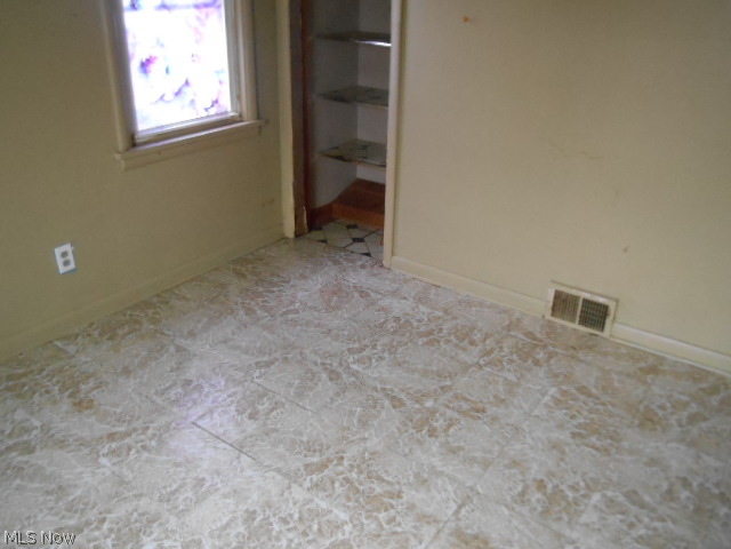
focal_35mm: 31
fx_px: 655
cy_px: 274
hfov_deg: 58.4
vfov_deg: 45.4
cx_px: 366
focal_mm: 5.5
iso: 800
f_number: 3.6
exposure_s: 1/80
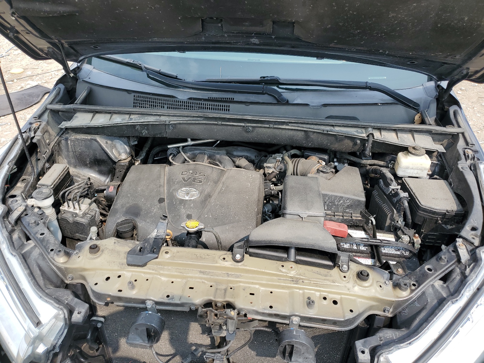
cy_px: 182
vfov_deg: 53.1
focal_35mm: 26
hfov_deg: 67.3
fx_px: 364
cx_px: 242
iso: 50
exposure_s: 1/1250
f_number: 1.5
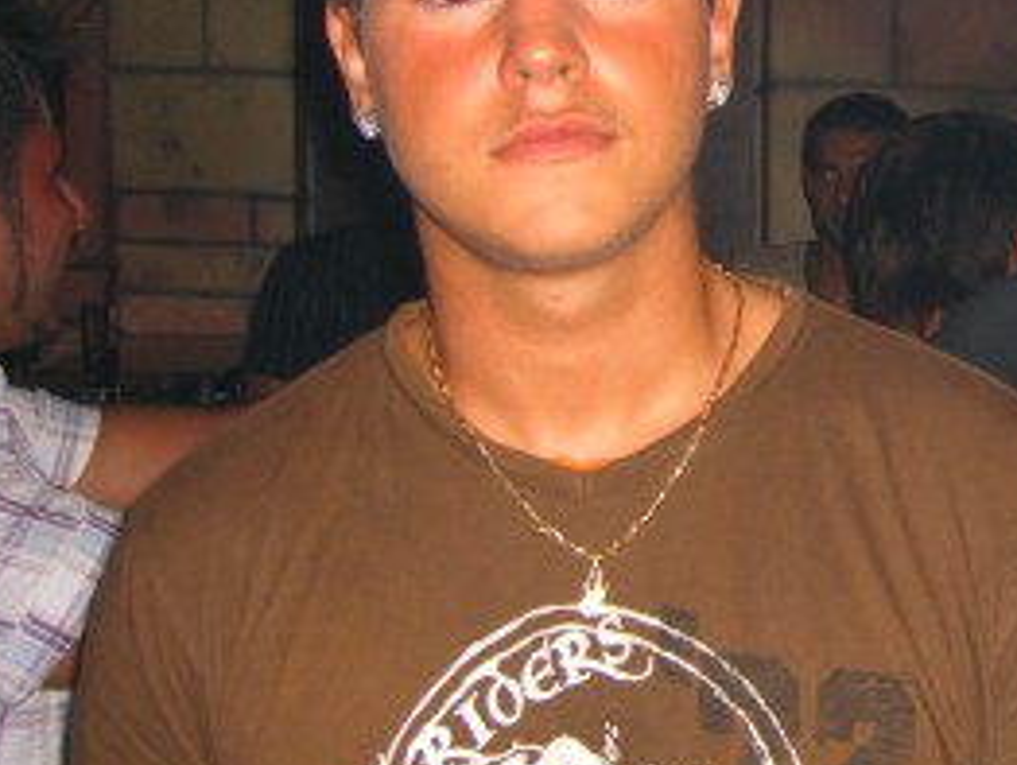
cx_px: 1114
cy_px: 233
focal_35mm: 87
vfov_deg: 16.9
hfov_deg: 21.4
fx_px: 2558
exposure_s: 1/60
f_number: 2.8
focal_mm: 7.9
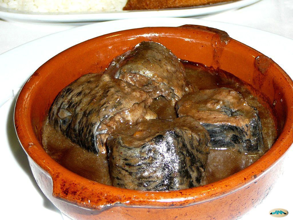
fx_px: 584
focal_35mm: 69
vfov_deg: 21.3
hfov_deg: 28.2
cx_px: 146
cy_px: 110
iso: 80
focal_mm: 8.2
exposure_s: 1/30
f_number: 3.5
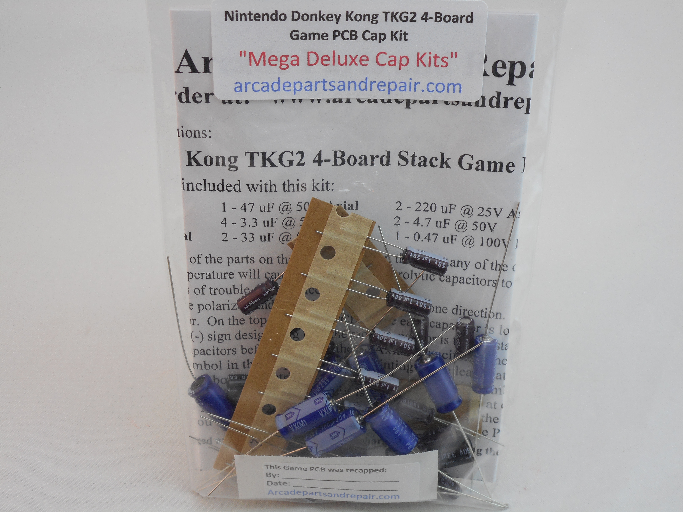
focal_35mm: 59
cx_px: 342
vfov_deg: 24.8
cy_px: 256
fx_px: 1164
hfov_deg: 32.7
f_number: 5.1
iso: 140
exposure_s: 1/30
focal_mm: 10.5
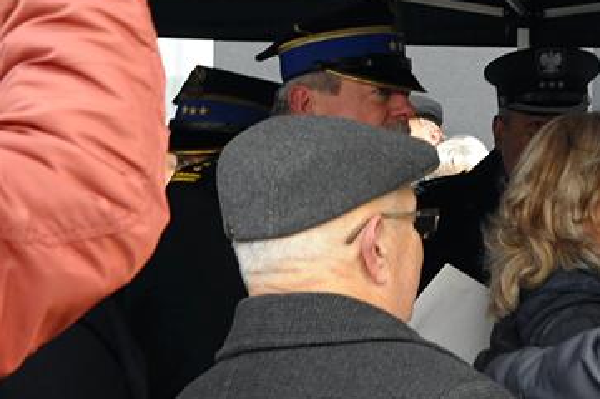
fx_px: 1882
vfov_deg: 12.1
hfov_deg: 17.3
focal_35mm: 113
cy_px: 313
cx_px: 705
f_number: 9
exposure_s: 1/80
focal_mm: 32
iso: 1600
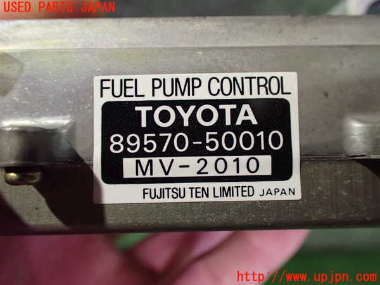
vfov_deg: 46.8
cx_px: 190
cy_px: 142
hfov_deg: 60.0
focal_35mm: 30
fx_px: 329
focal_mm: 5.4
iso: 1250
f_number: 2.3
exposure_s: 1/30
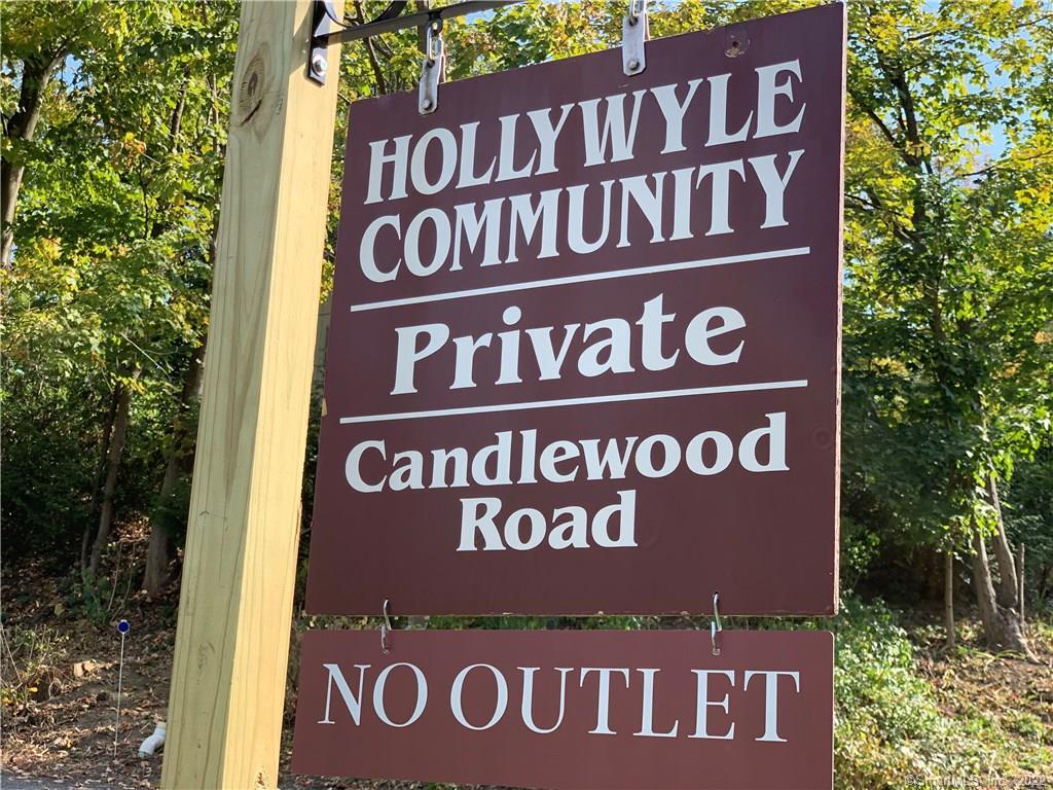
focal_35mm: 52
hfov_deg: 36.8
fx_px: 1582
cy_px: 395
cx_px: 526
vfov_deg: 28.0
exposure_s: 1/289
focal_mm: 6
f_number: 2.4
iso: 16
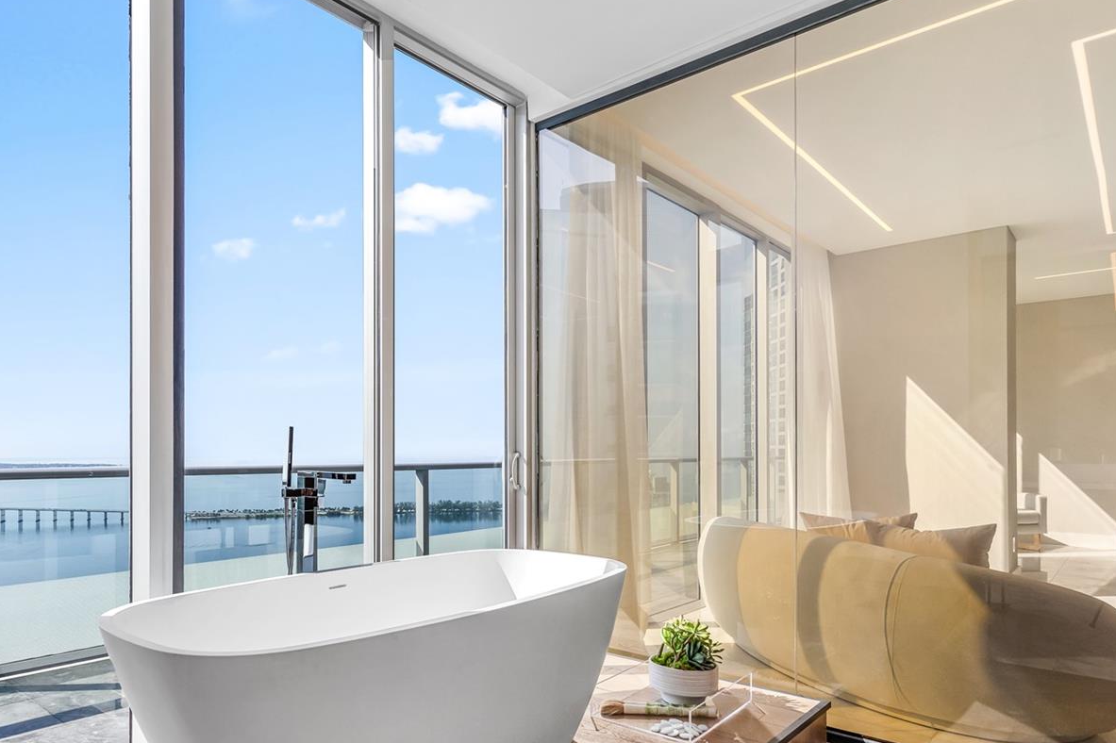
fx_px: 713
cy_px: 446
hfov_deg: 74.5
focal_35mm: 23
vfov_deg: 54.7
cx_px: 404
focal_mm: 17
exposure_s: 1/80
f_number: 7.1
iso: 320
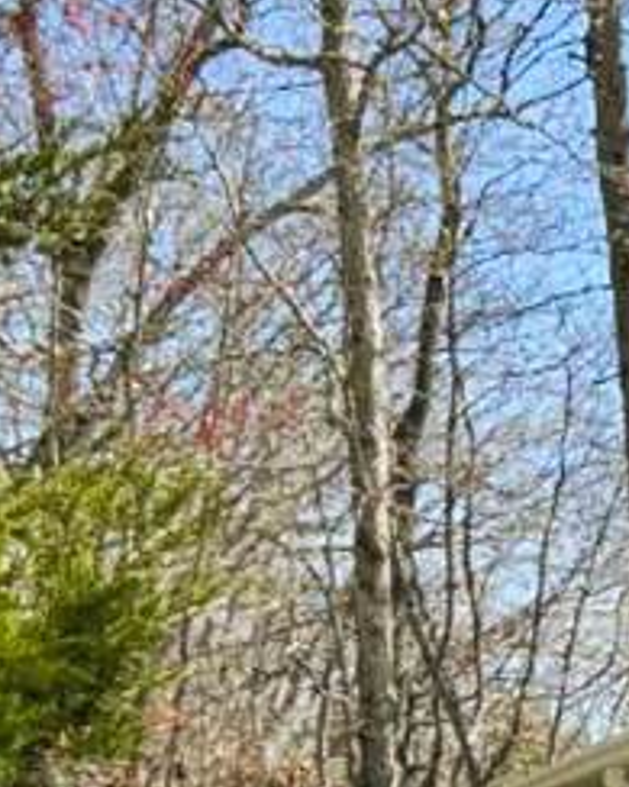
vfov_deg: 14.2
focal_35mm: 133
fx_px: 3097
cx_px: 1071
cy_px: 848
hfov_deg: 11.0
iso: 50
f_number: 1.5
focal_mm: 5.7
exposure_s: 1/2519
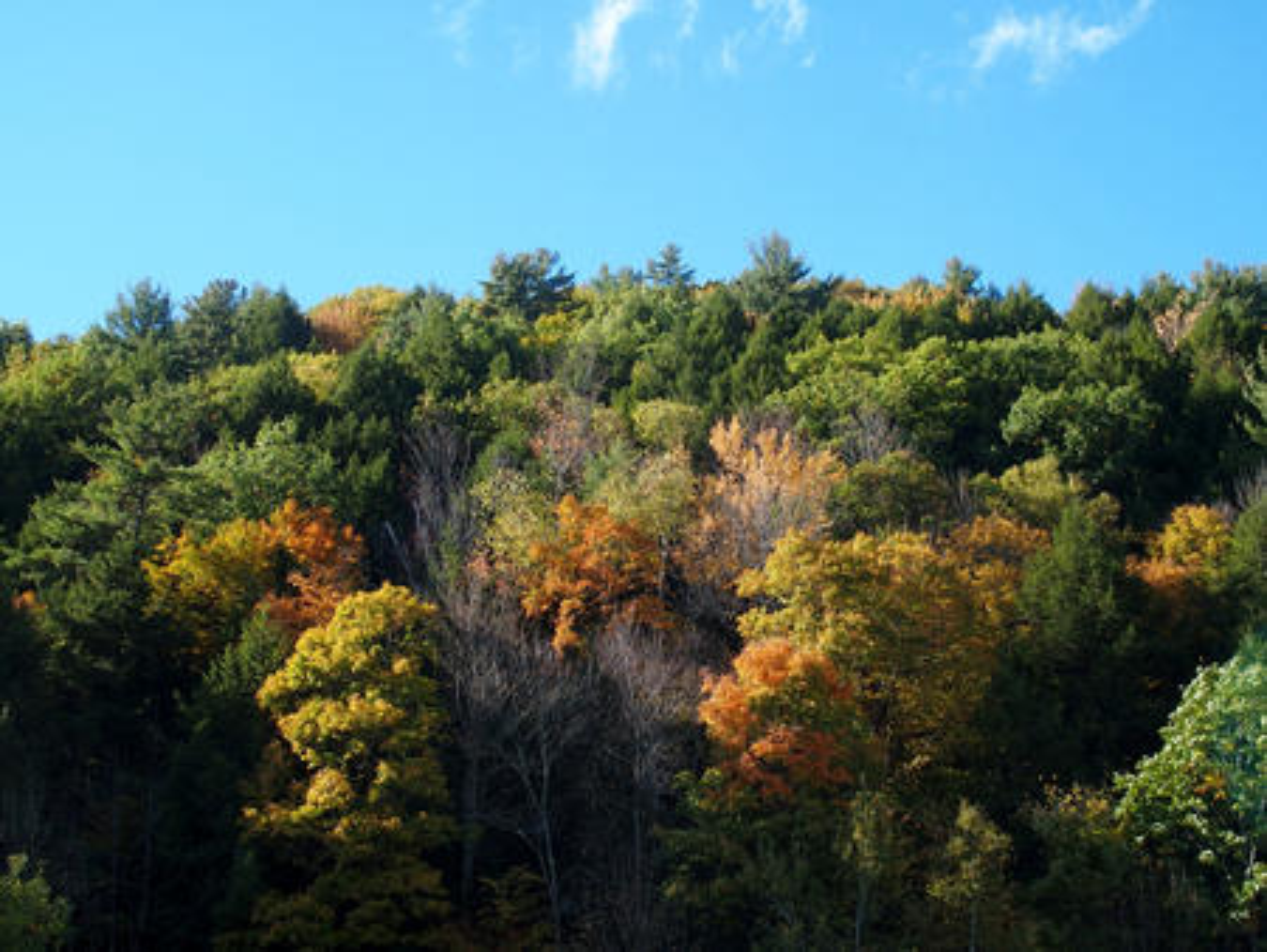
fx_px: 2087
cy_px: 476
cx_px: 634
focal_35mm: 57
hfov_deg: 33.8
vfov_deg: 25.7
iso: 100
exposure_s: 1/400
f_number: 3.5
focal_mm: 12
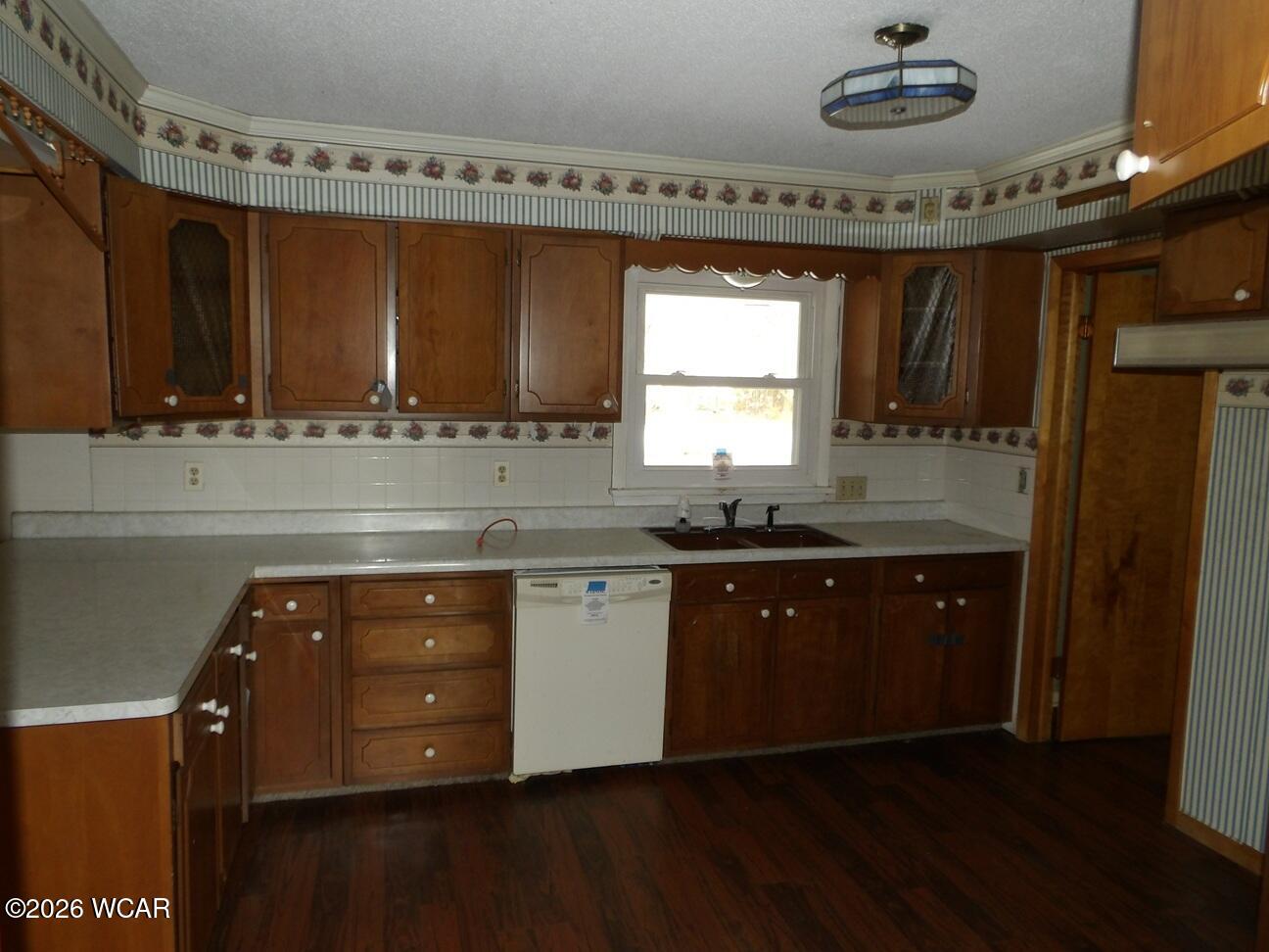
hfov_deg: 73.9
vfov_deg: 58.9
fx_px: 843
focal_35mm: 23
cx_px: 634
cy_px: 476
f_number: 4.1
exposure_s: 1/30
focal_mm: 4.2
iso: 200
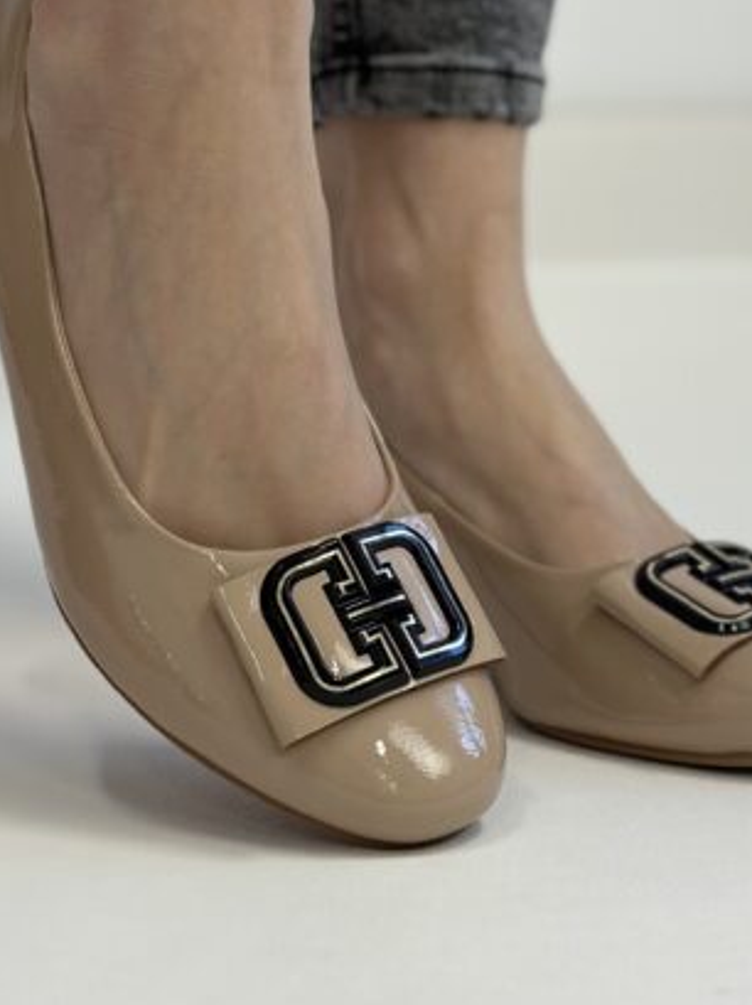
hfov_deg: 15.7
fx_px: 2727
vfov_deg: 20.6
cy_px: 170
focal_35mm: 94
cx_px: 413
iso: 100
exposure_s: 1/100
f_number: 1.78
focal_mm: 6.86
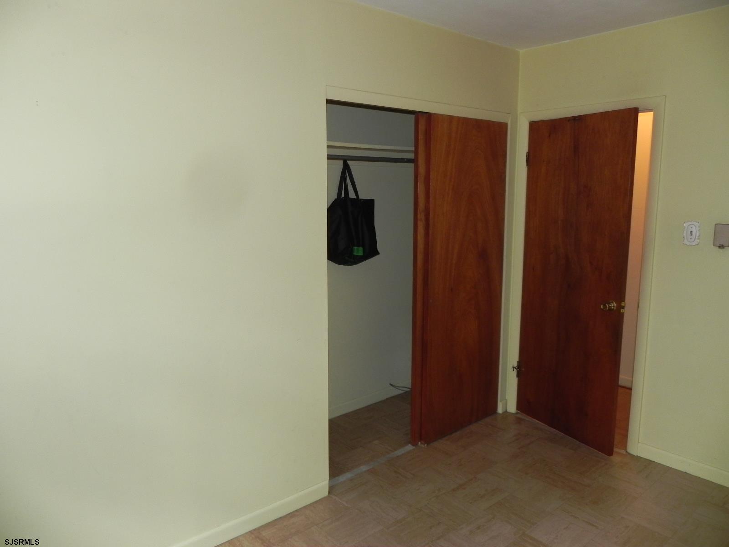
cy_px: 274
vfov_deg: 53.1
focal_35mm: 26
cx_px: 364
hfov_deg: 67.3
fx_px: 548
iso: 200
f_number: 2.8
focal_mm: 4.6
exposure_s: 1/30
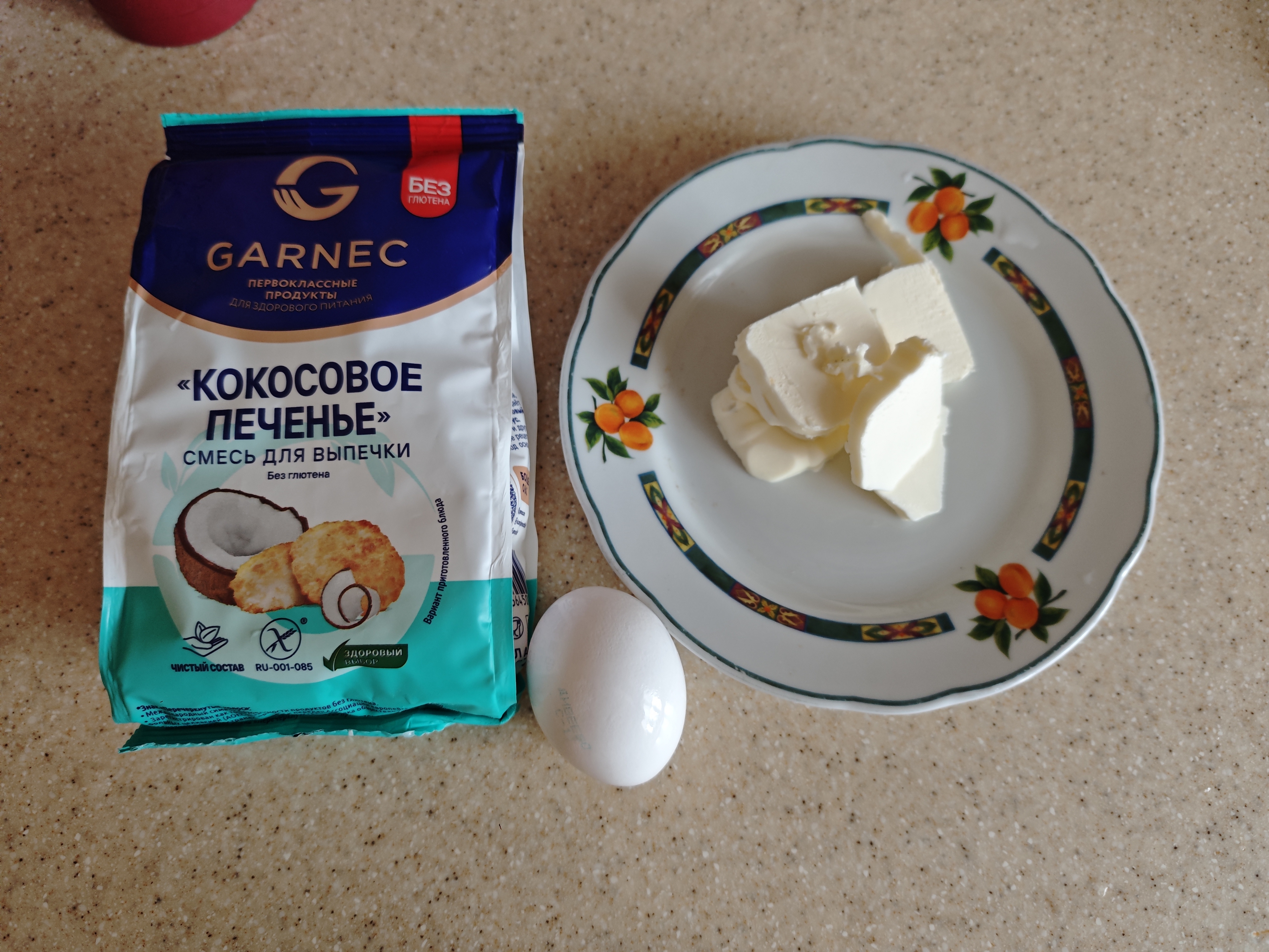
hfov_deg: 73.9
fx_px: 843
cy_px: 476
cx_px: 634
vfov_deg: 58.9
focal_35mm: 23
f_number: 1.62
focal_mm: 6.55
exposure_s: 1/36.9
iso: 800
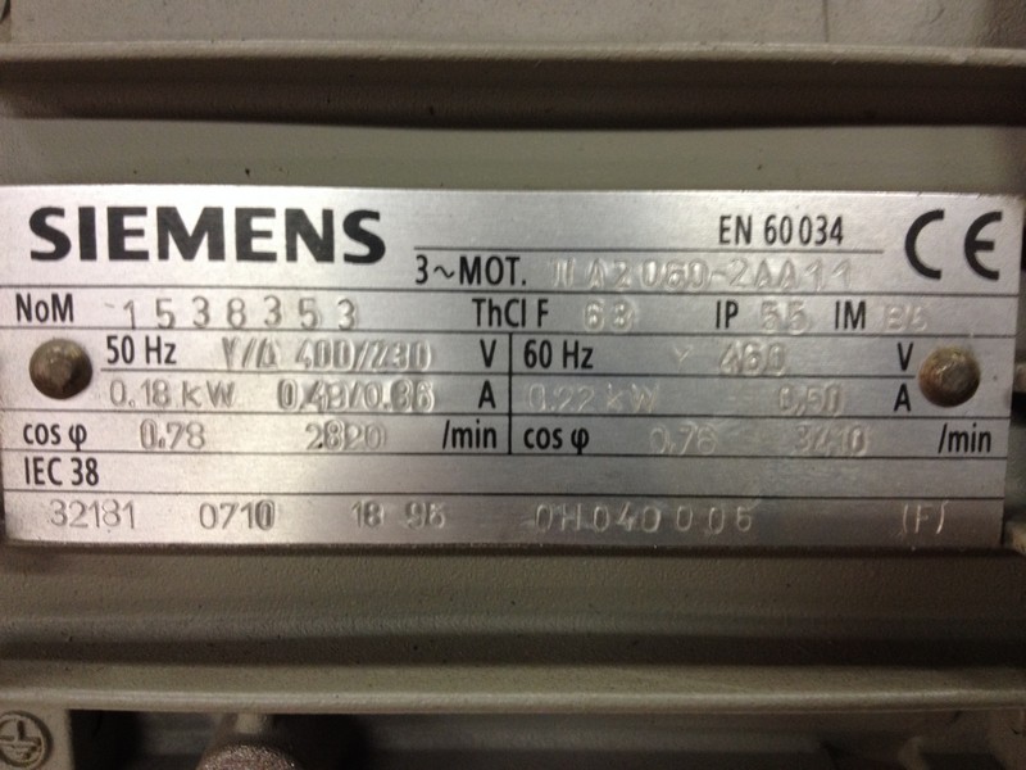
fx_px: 1037
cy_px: 385
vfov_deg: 40.7
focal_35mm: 35
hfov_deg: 52.6
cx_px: 513
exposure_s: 1/20
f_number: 2.4
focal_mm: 4.28
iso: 100
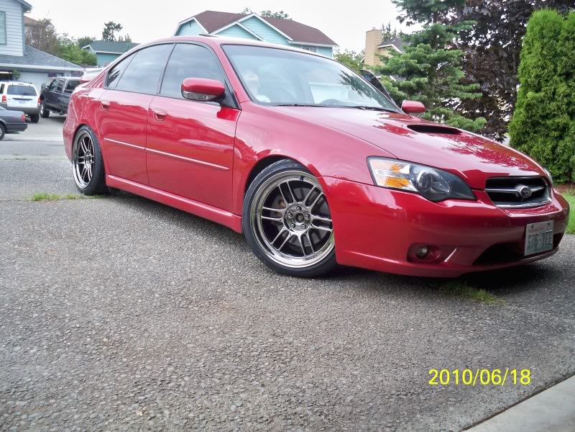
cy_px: 216
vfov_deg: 40.7
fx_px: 581
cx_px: 288
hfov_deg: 52.6
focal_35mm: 35
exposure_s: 1/60
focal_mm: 6.3
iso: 80
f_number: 3.1
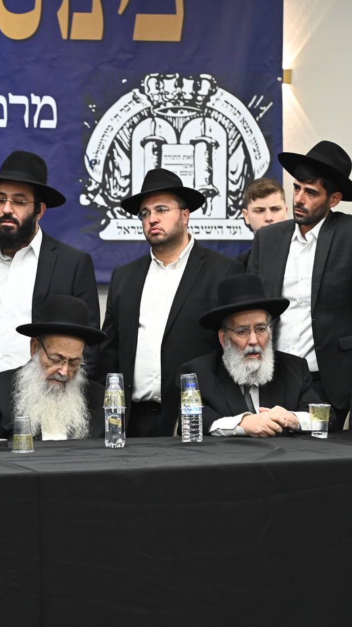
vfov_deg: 11.2
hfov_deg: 6.3
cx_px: 5
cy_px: 313
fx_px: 3205
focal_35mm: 193
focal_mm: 122
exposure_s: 1/160
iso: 2000
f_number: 5.6
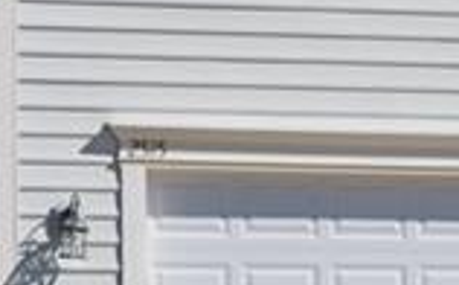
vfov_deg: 6.0
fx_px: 2734
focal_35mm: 219
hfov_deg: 9.4
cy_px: 121
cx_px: -186
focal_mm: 22
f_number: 9
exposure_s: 1/320
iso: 100
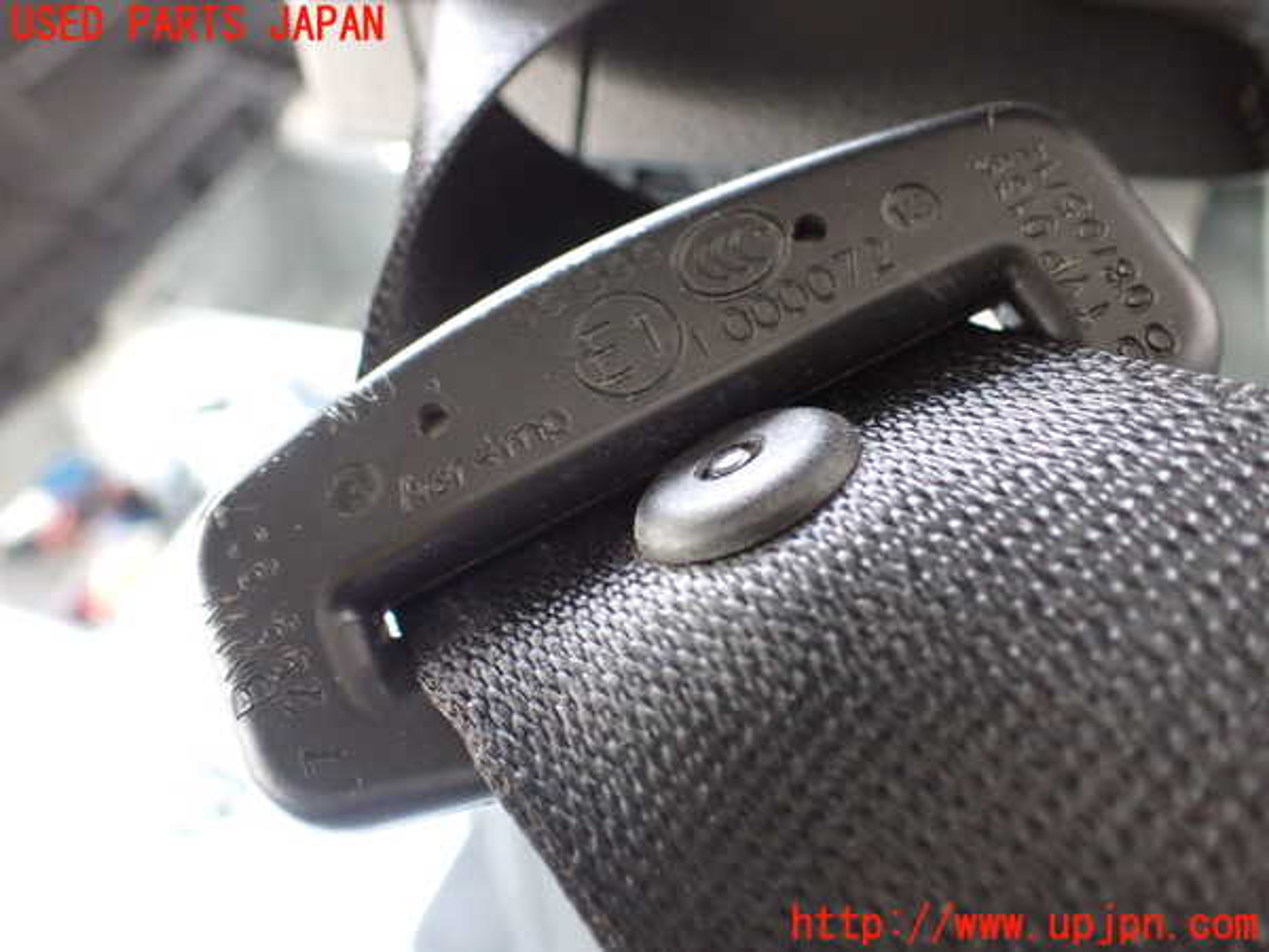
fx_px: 1100
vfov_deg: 46.8
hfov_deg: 60.0
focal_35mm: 30
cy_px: 476
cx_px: 634
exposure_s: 1/40
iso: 800
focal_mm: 5.4
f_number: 2.3
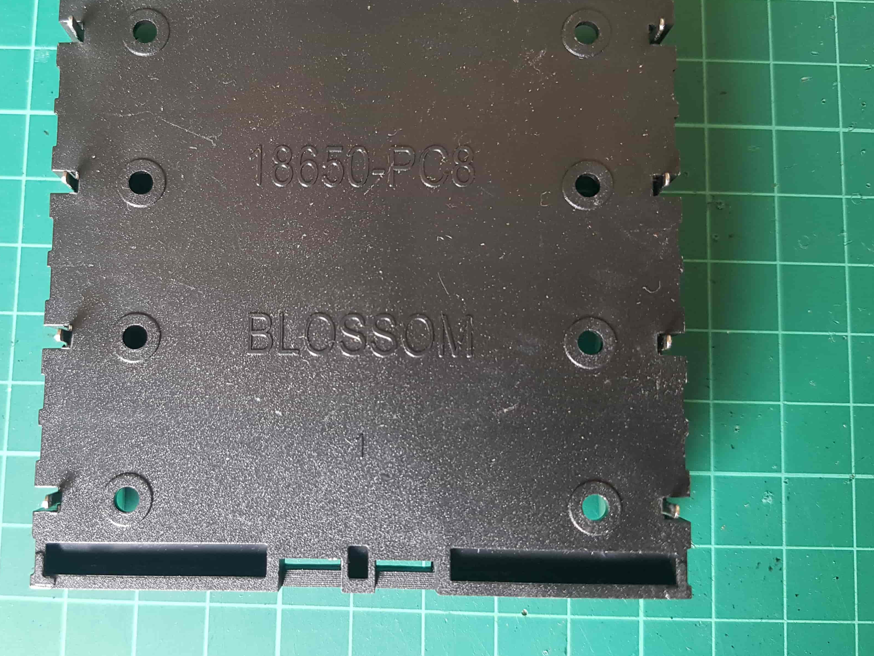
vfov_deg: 42.9
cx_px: 350
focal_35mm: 33
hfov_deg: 55.0
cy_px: 292
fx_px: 833
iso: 160
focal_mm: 4.2
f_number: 1.7
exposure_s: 1/50
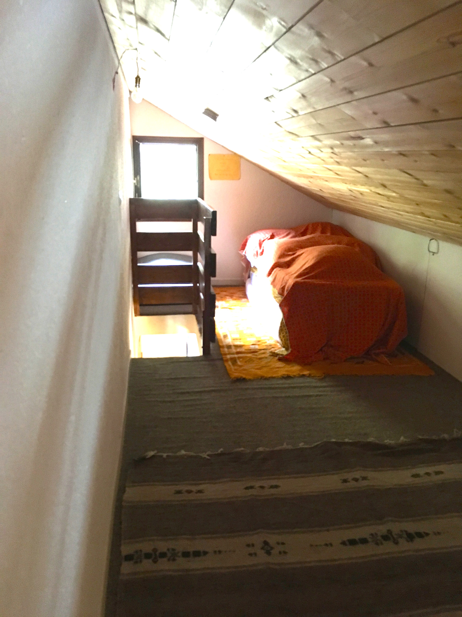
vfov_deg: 61.7
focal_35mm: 29
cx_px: 231
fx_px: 516
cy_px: 308
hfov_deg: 48.2
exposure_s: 1/17
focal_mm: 4.15
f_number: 2.2
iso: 400
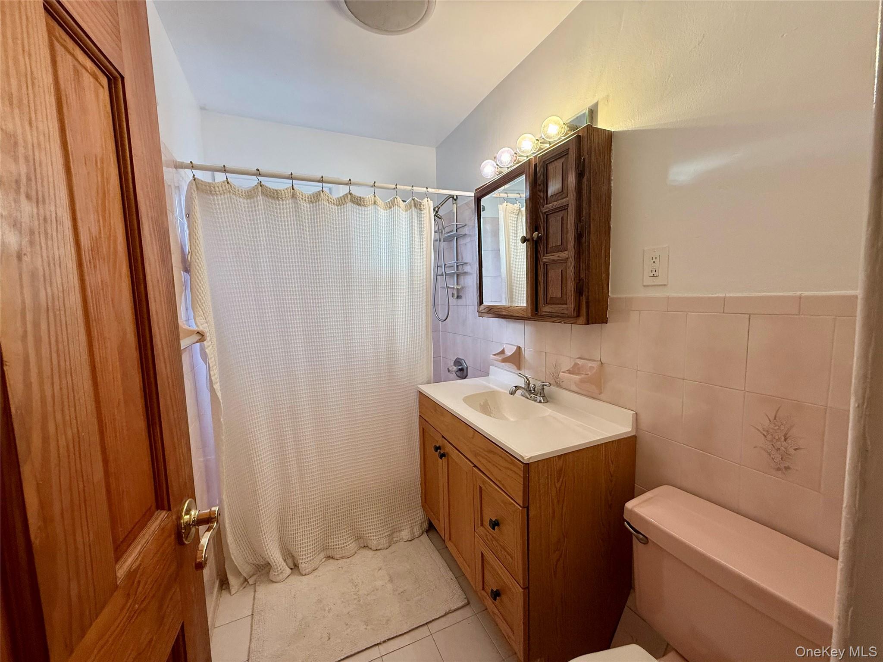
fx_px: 357
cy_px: 331
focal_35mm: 14
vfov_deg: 85.7
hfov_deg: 102.1
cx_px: 442
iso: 200
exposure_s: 1/120
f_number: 2.2
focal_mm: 2.22
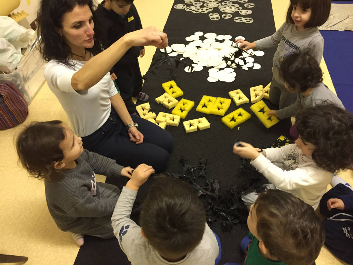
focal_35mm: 29
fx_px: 296
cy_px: 132
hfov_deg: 61.7
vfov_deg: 48.2
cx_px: 176
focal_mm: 4.15
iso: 250
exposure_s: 1/25
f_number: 2.2
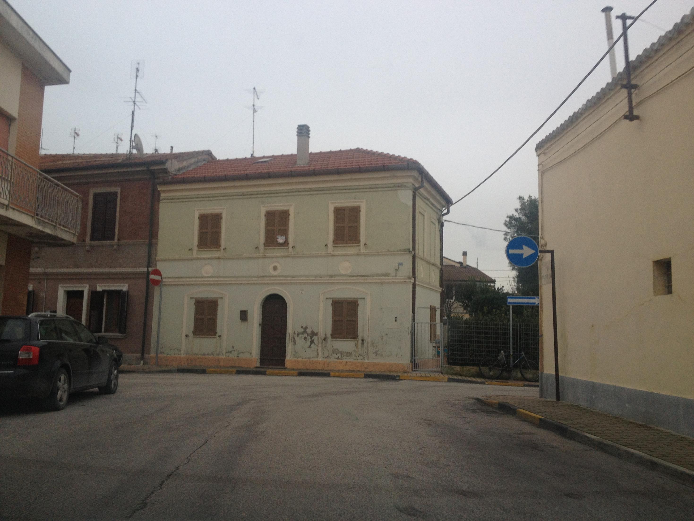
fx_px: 702
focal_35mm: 35
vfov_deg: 40.7
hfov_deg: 52.6
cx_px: 347
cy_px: 260
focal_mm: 4.28
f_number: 2.4
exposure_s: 1/120
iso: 64
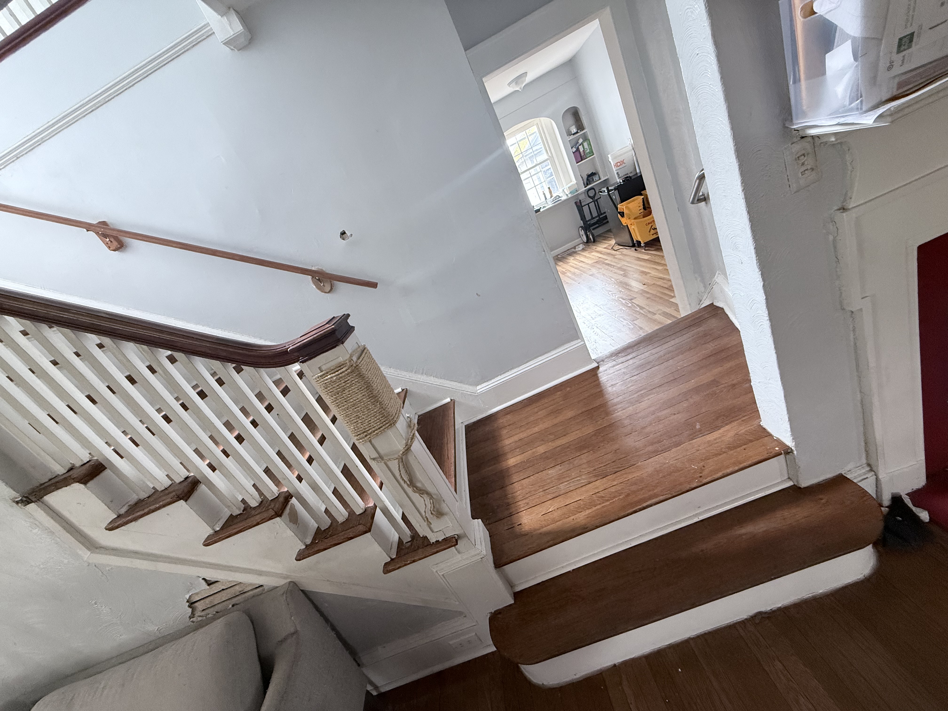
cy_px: 356
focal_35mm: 14
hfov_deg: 102.1
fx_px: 383
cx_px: 474
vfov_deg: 85.7
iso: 320
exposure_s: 1/63
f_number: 2.2
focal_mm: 2.22
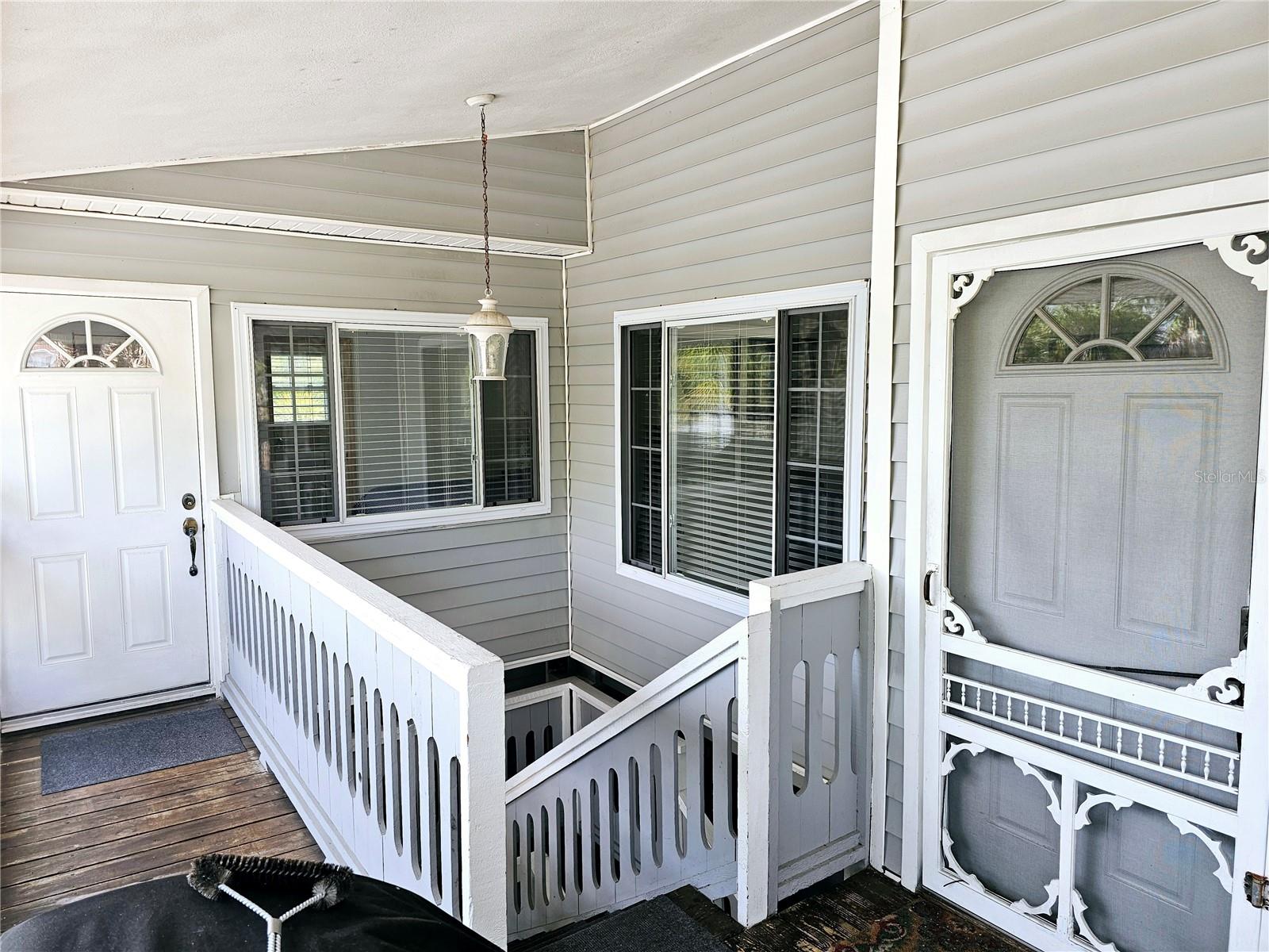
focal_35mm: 23
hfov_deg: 73.9
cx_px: 634
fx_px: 843
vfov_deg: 58.9
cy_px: 476
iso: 50
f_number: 1.7
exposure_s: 1/208
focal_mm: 6.3
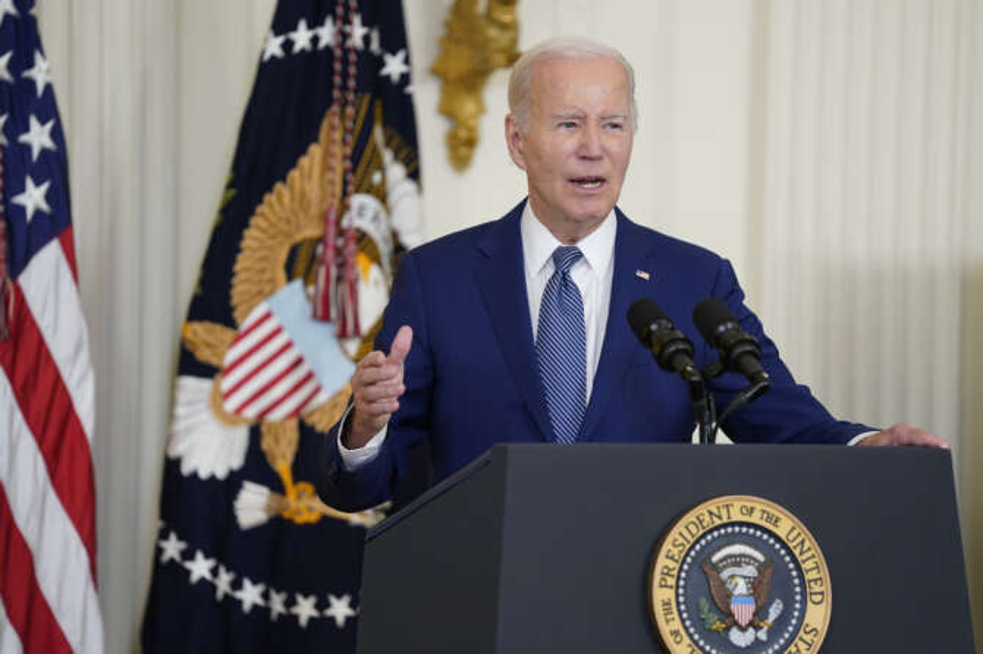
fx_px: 5458
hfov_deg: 10.3
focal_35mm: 200
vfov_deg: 6.9
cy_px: 327
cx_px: 492
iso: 2000
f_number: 2.8
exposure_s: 1/250
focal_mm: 200
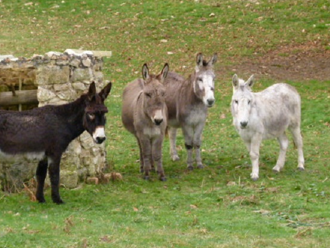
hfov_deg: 6.3
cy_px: 170
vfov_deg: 4.7
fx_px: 2995
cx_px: 143
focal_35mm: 314
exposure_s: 1/160
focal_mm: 39.3
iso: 320
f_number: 3.9
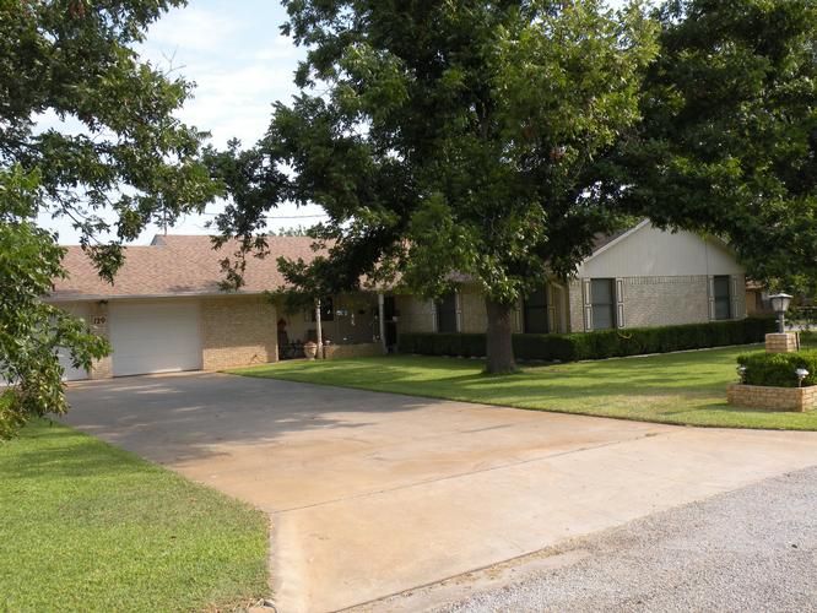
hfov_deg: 55.3
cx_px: 408
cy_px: 306
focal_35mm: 33
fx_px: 779
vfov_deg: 43.0
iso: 64
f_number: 5.6
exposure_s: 1/169
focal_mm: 5.8
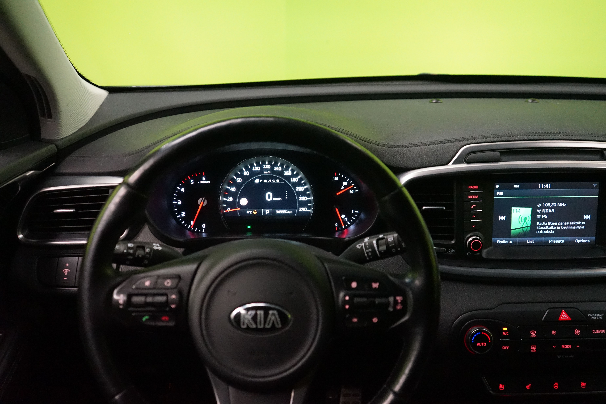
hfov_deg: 57.2
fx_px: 555
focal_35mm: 33
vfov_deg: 40.0
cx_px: 303
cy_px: 202
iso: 6400
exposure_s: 1/100
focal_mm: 33
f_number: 4
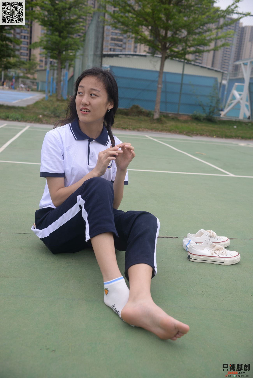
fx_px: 369
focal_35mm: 35
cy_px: 189
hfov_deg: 37.9
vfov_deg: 54.4
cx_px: 126
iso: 250
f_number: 5
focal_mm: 35
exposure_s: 1/250
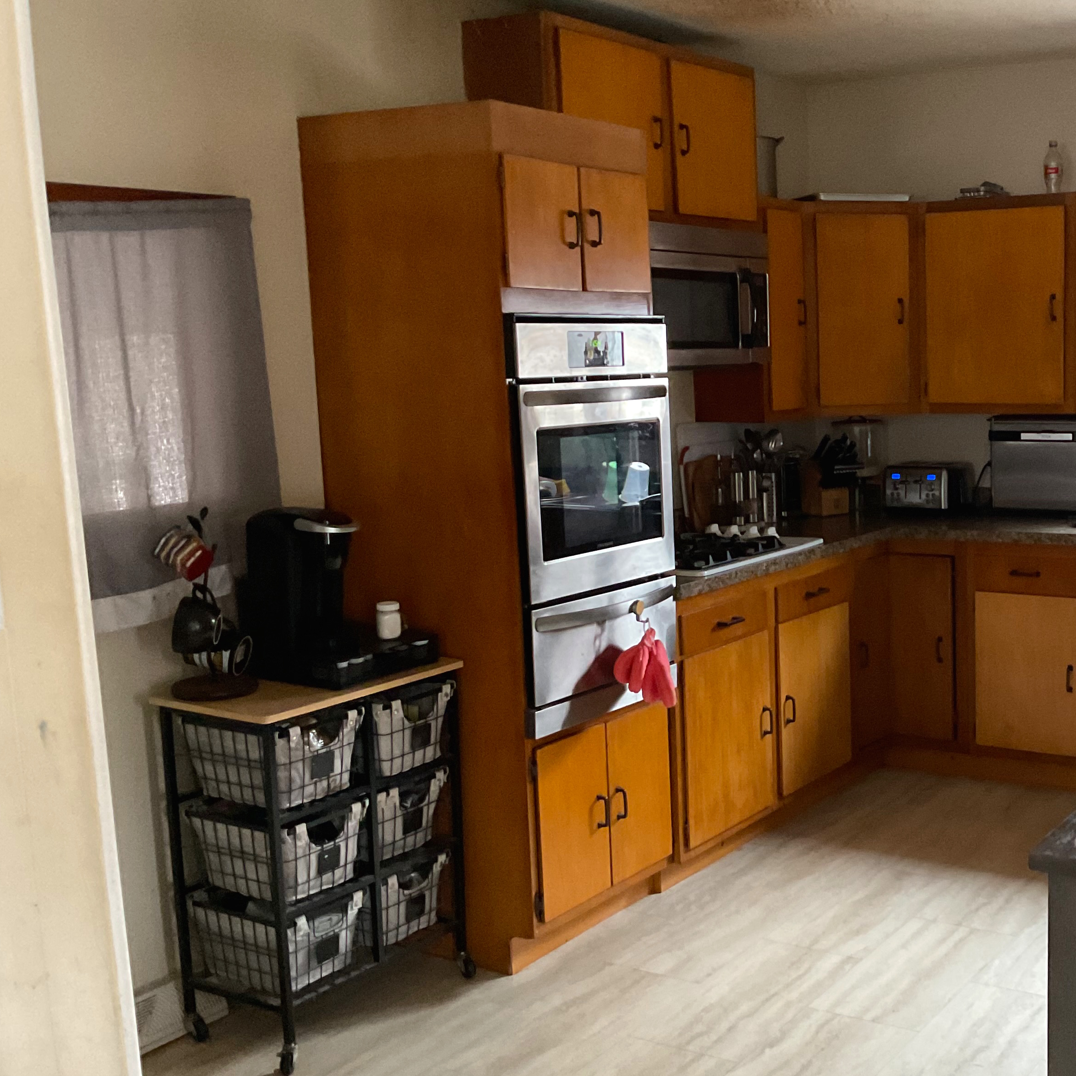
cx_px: 895
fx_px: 1547
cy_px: 589
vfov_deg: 38.3
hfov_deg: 36.7
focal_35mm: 44
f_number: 1.8
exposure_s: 1/30
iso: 320
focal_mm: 3
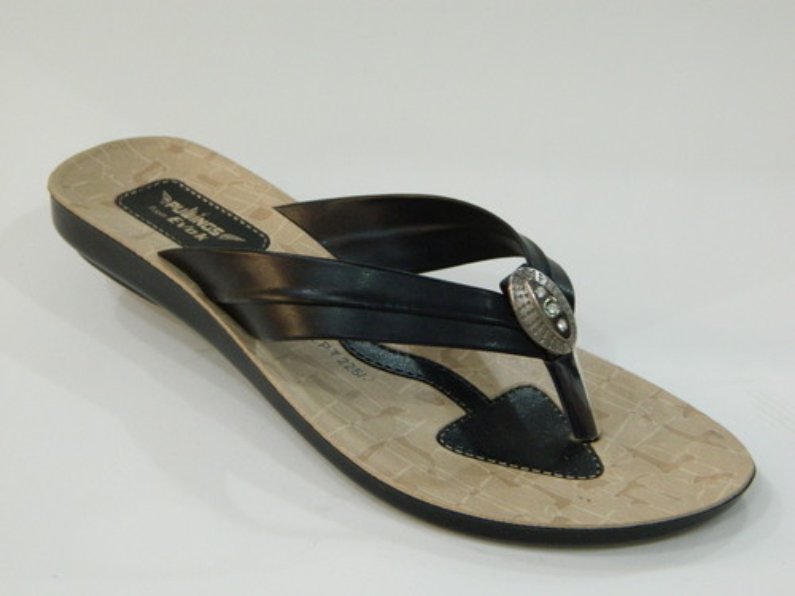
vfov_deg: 21.0
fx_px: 1608
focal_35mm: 70
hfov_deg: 27.8
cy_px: 298
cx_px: 398
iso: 400
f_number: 4
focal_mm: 12.6
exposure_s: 1/15
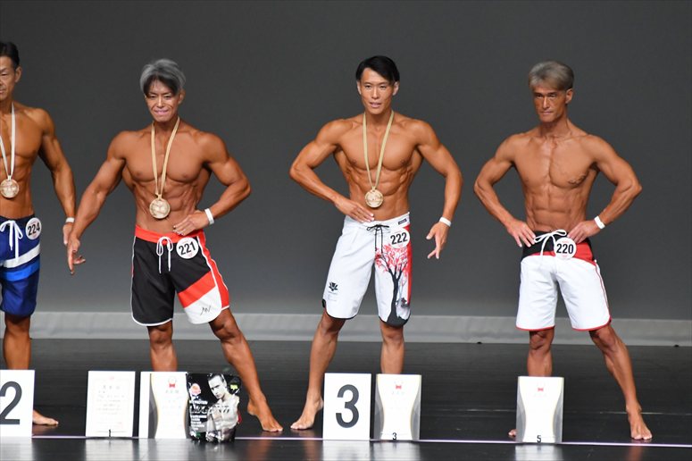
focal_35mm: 375
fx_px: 7205
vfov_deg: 3.7
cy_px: 230
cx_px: 346
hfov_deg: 5.5
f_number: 5.6
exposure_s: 1/400
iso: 5000
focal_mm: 250
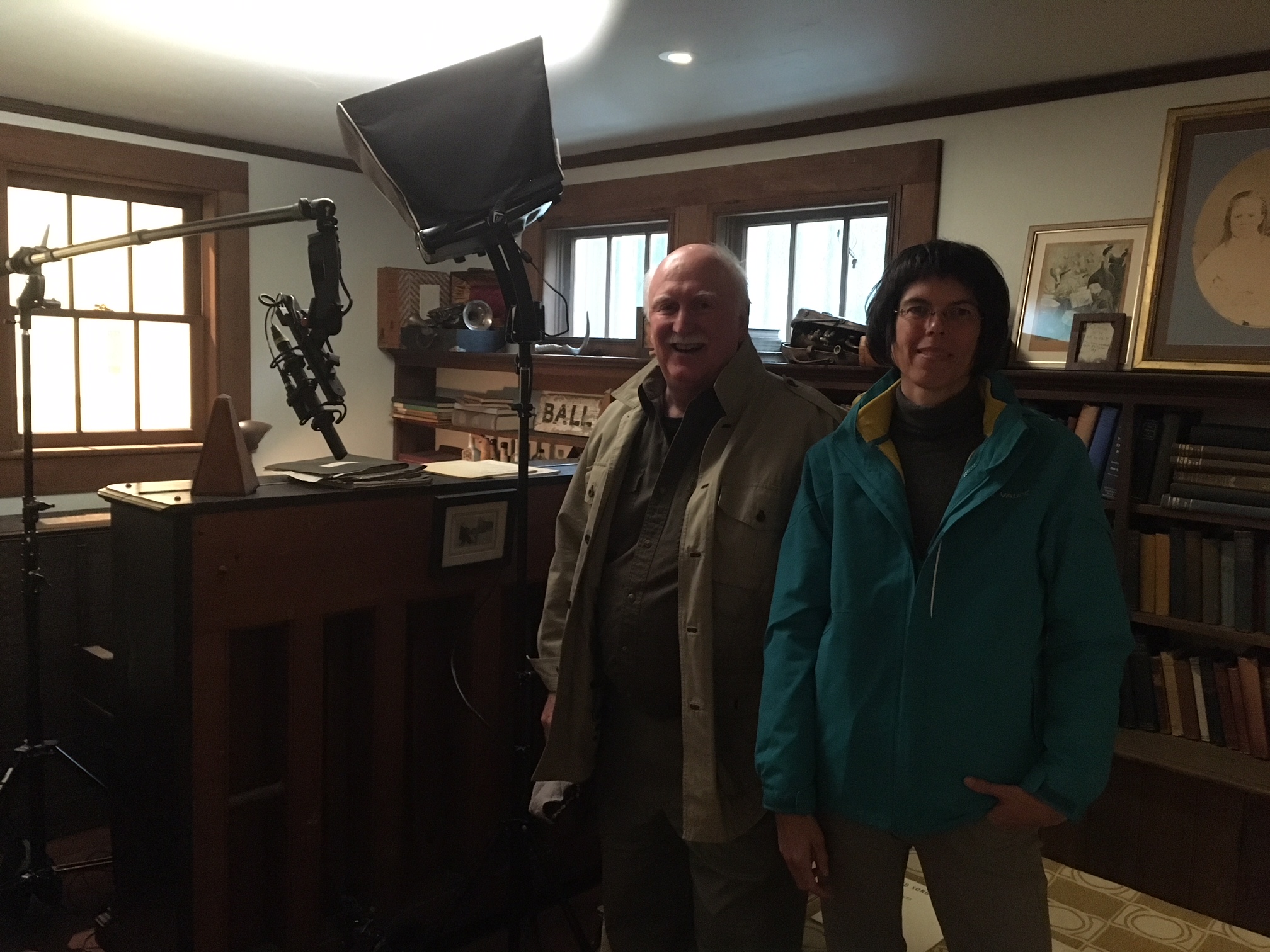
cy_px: 476
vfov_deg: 48.2
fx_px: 1064
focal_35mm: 29
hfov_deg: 61.7
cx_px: 635
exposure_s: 1/15
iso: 320
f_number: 2.2
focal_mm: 4.15
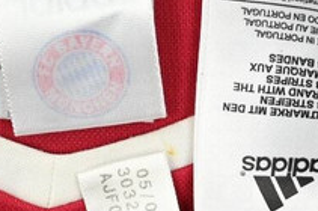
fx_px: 1005
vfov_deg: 11.9
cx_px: 46
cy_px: 1
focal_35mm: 114
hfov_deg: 17.8
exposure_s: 1/125
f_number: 4.8
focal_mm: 24
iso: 200
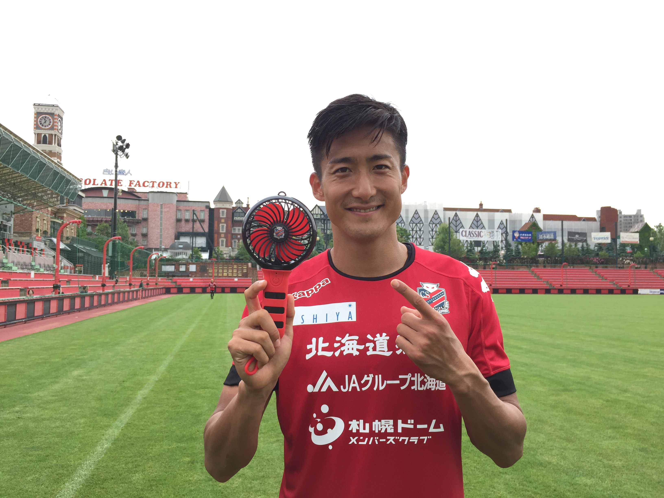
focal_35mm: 29
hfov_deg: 61.7
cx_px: 332
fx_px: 556
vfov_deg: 48.2
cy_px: 249
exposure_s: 1/370
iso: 32
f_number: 2.2
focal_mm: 4.15
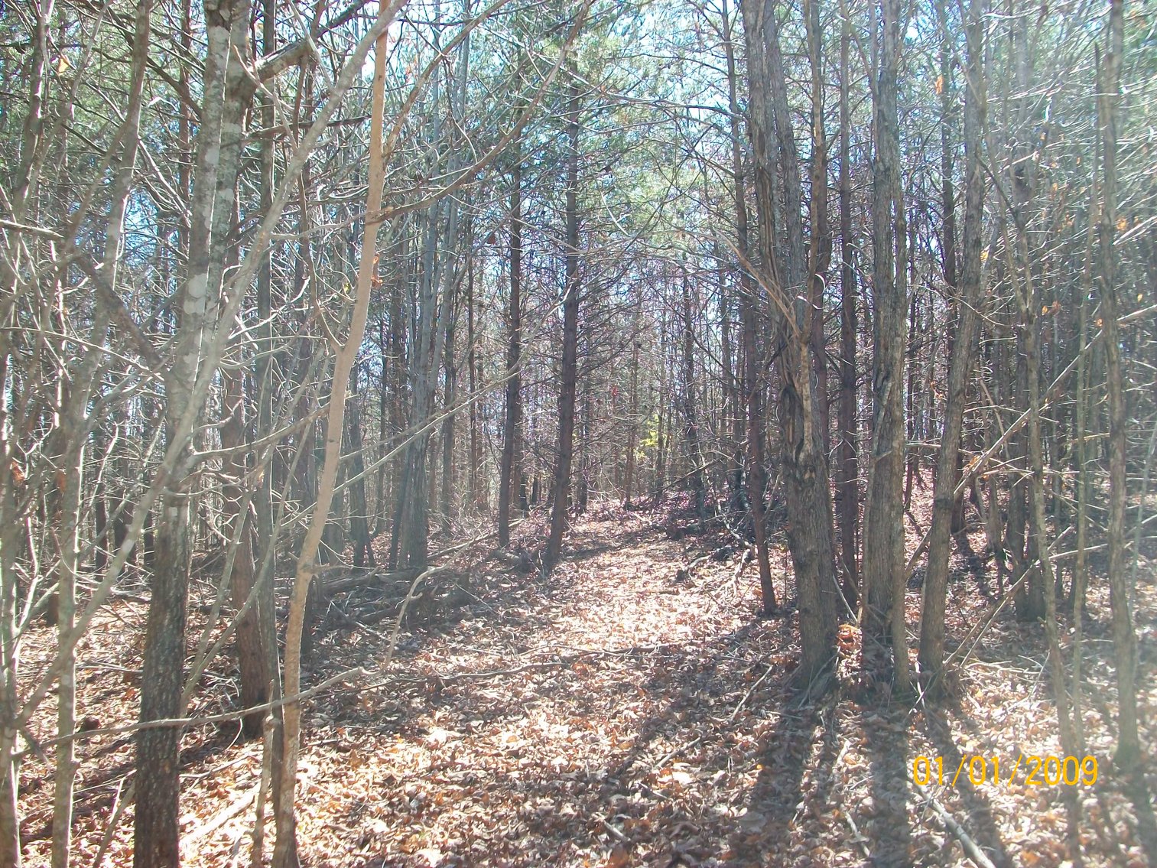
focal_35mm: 34
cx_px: 578
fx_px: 1137
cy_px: 434
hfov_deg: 54.0
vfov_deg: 41.8
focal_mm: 5.7
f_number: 2.8
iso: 80
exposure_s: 1/200
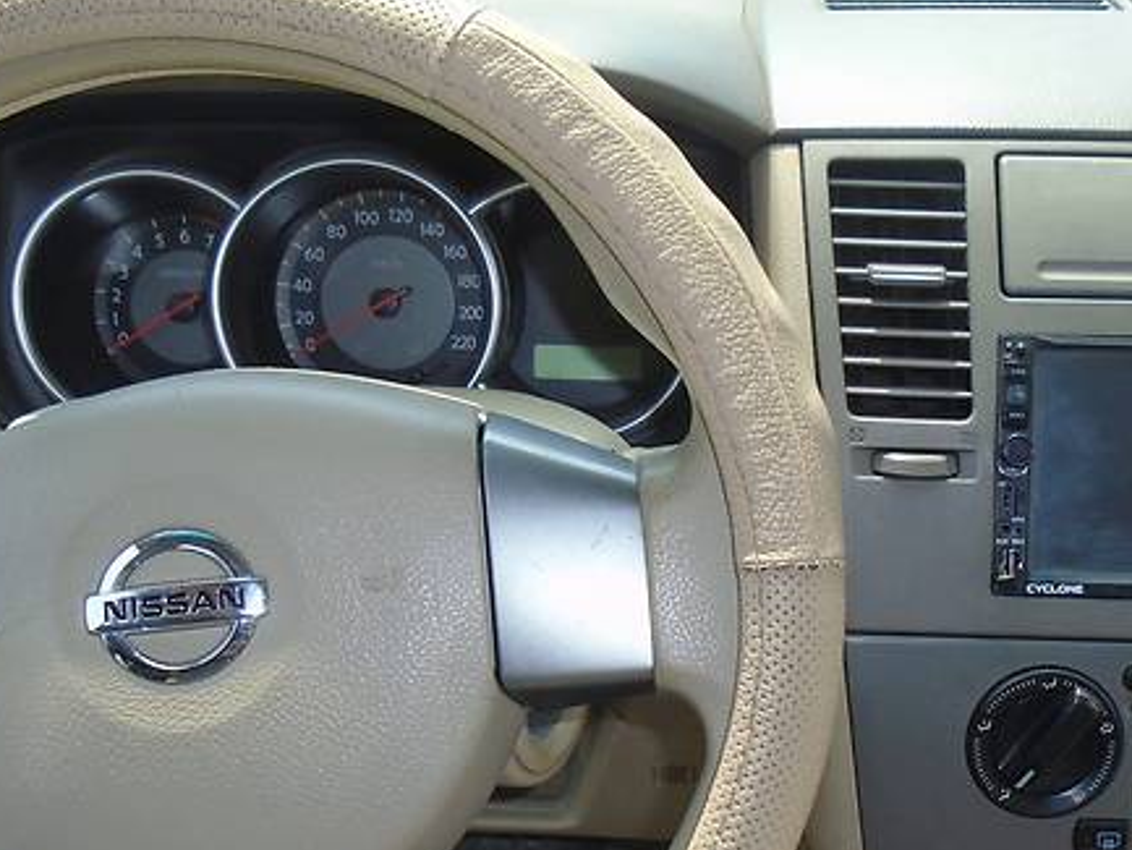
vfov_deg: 30.1
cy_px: 547
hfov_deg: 39.4
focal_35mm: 48
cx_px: 716
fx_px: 1570
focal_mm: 4.6
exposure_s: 1/320
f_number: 3.2
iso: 100
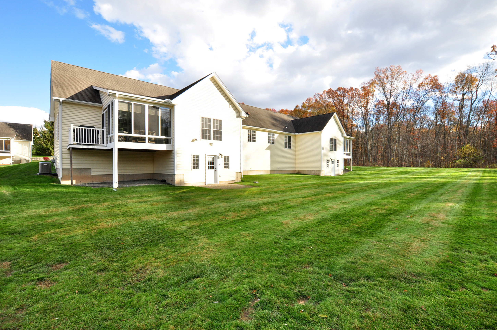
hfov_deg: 95.1
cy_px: 165
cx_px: 248
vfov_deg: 71.9
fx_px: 228
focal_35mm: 16
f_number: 8
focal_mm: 11
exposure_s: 1/200
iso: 400
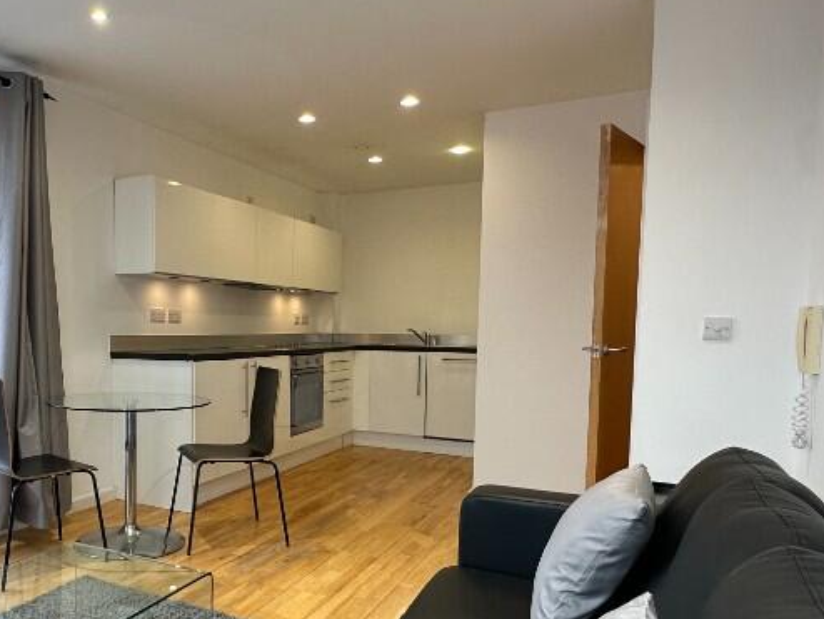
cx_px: 249
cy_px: 382
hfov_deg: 59.6
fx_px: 691
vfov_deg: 47.9
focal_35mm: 29
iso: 125
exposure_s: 1/100
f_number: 2.2
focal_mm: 2.22
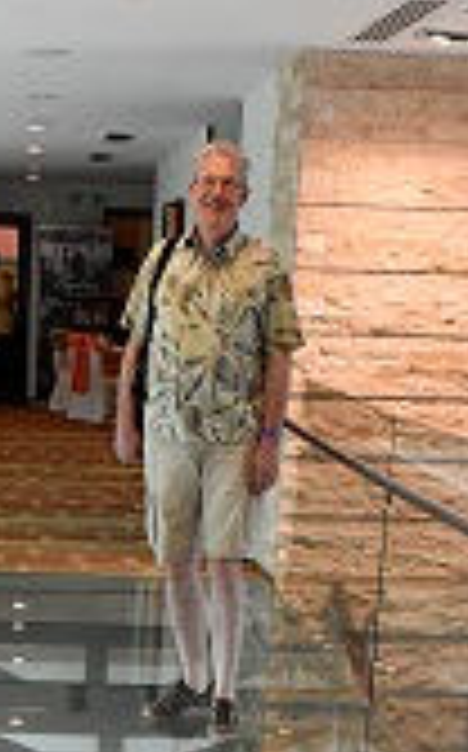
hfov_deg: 15.9
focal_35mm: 81
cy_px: 741
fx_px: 1657
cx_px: 61
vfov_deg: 24.5
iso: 2500
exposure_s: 1/80
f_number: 10
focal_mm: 20
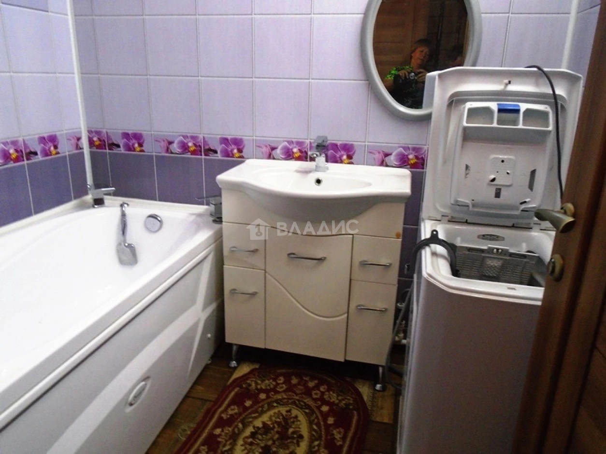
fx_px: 455
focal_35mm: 26
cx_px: 303
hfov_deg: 67.3
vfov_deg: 53.1
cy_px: 227
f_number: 3.2
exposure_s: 1/60
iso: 400
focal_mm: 4.6
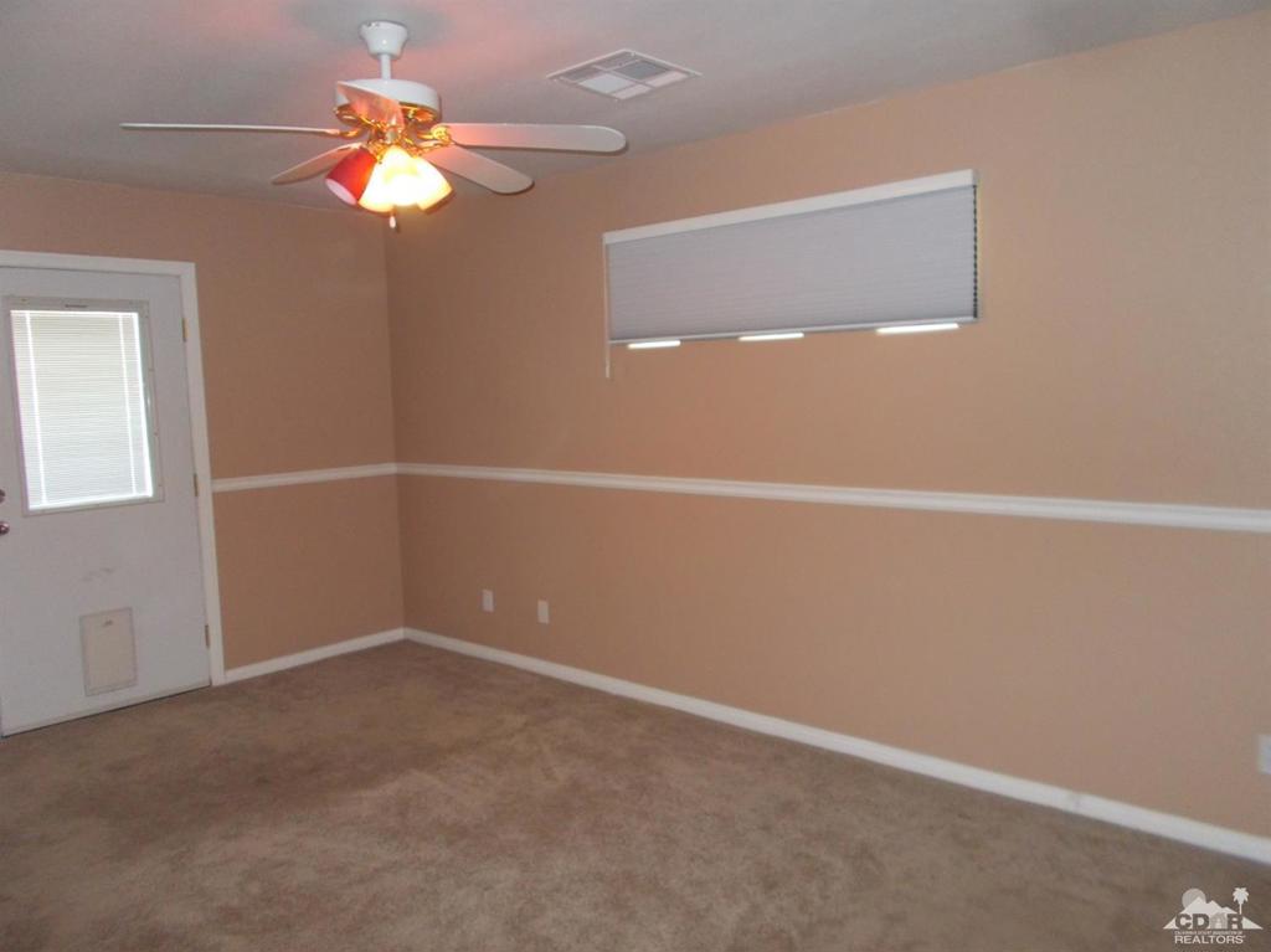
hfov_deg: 67.3
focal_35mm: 26
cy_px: 476
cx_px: 636
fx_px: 954
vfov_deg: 53.0
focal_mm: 4.6
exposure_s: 1/25
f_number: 3.2
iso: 320
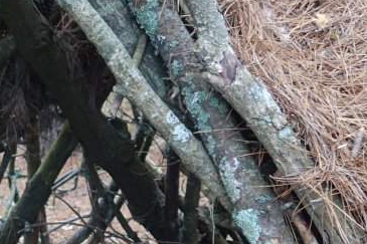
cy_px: 162
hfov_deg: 12.1
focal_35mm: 158
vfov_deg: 8.7
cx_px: -248
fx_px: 1610
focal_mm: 13.34
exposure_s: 1/40
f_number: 2.8
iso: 200
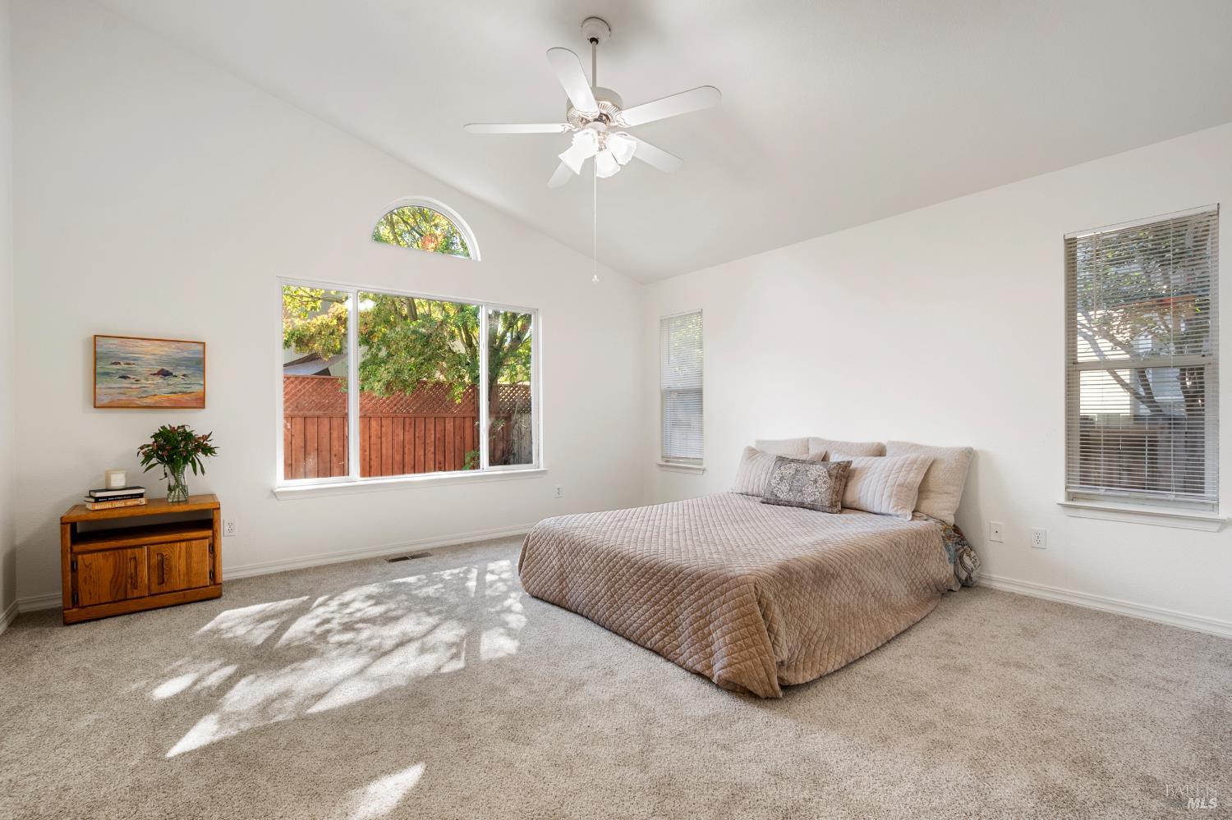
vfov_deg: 77.3
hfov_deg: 100.4
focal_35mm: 15
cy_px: 410
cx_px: 616
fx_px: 513
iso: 250
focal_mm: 10
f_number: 8
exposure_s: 1/4
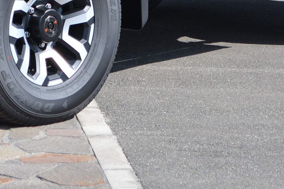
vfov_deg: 4.7
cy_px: -127
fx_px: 2271
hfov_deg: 7.1
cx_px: 48
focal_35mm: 288
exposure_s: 1/250
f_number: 5.6
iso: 100
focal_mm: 55
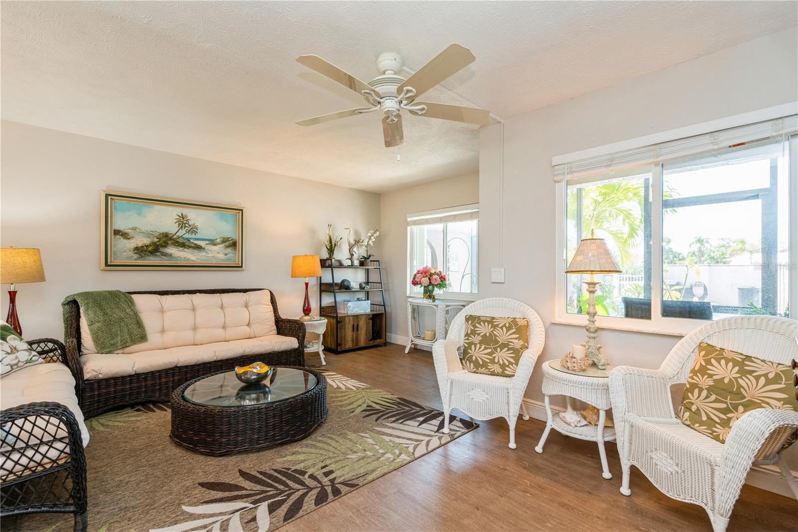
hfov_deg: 96.7
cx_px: 399
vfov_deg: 73.7
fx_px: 355
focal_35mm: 16
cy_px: 266
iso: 200
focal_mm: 16
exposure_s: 1/6
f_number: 8
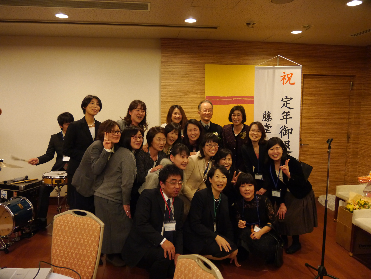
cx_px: 186
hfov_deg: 63.4
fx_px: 300
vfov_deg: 49.8
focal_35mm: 28
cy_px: 140
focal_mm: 14
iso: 1600
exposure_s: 1/60
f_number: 3.5
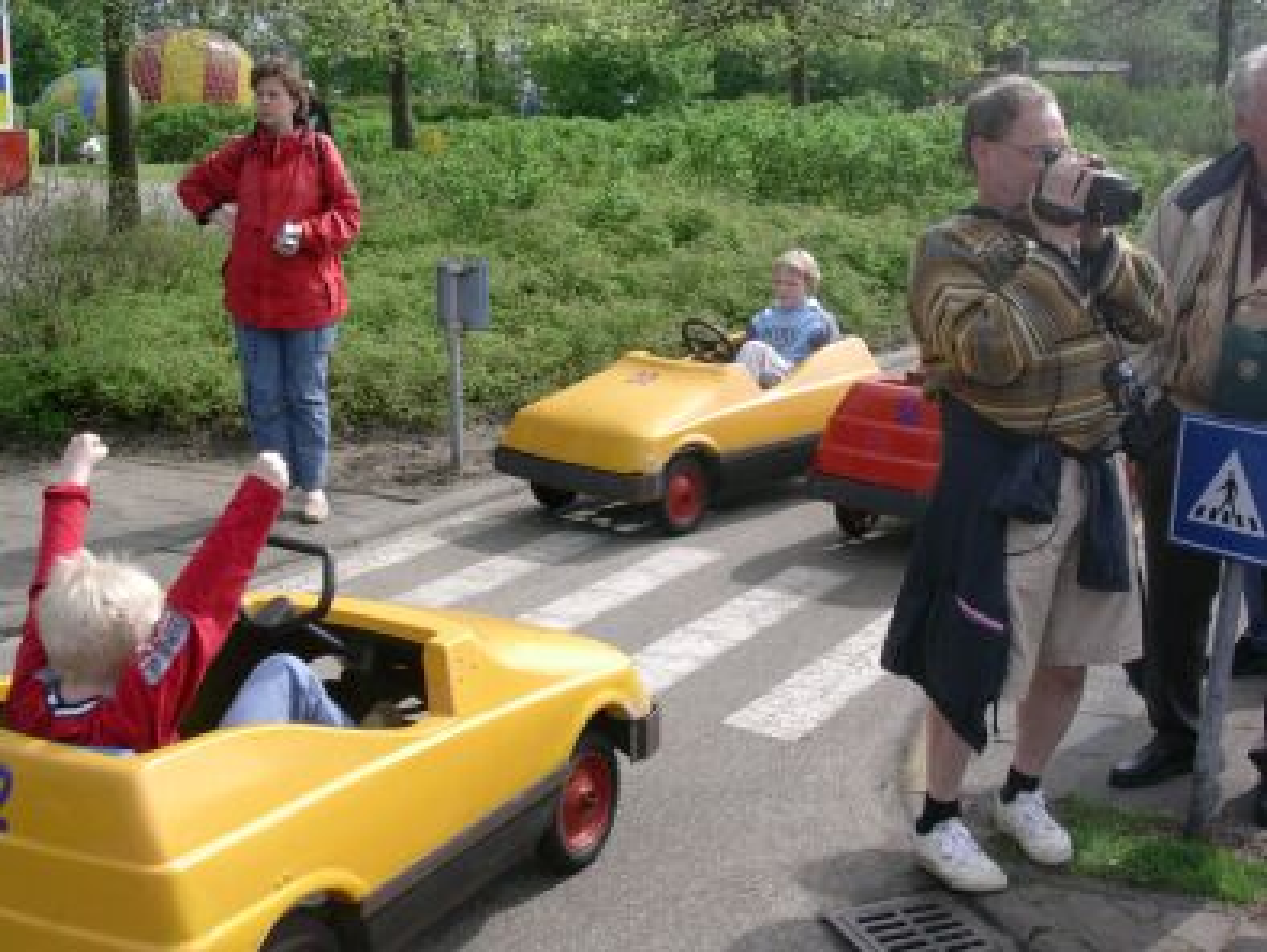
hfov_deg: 42.1
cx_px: 634
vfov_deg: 32.2
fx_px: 1648
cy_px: 476
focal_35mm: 45
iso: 70
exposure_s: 1/186
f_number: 5.8
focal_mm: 6.7
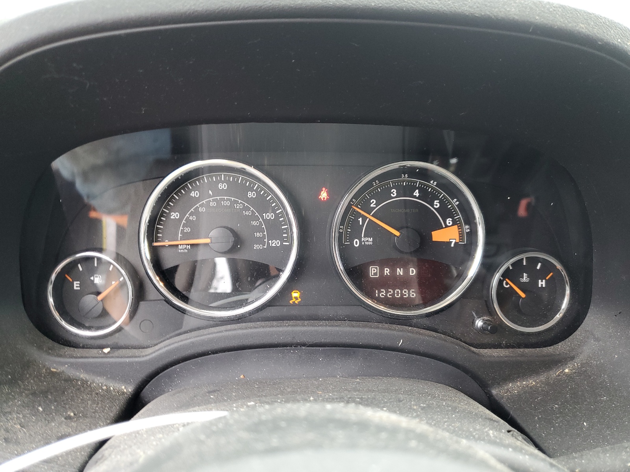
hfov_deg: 67.3
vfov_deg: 53.1
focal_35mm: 26
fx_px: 473
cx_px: 315
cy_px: 236
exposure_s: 1/60.2
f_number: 1.5
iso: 104
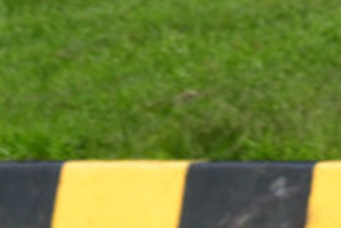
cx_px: 223
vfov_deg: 0.5
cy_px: 329
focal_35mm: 2673
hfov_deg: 0.8
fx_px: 25317
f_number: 13
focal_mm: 360
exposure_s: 1/640
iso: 500
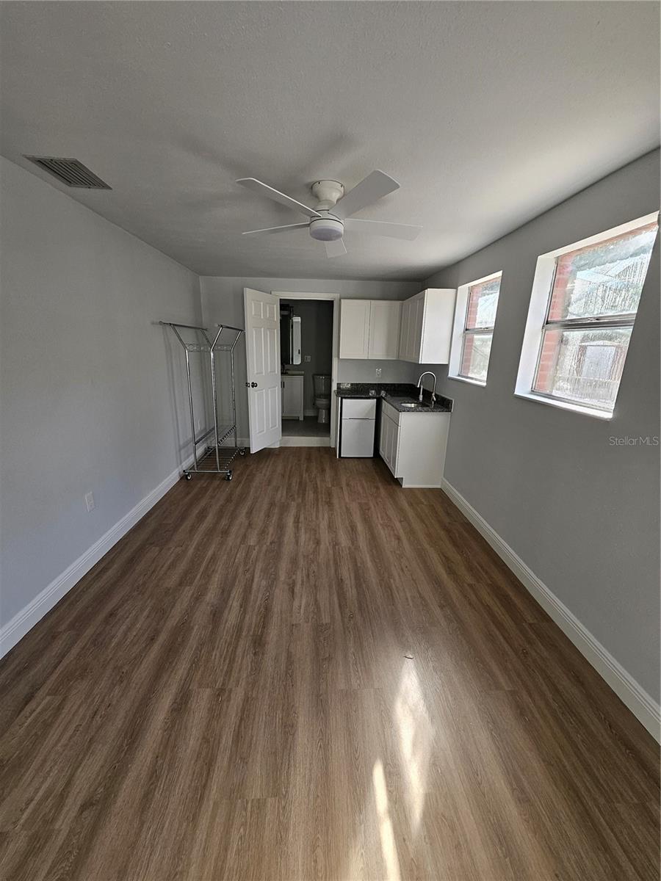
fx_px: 331
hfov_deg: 89.9
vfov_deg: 106.2
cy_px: 440
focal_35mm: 13
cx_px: 330
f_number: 2.2
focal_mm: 1.7
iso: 40
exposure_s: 1/120
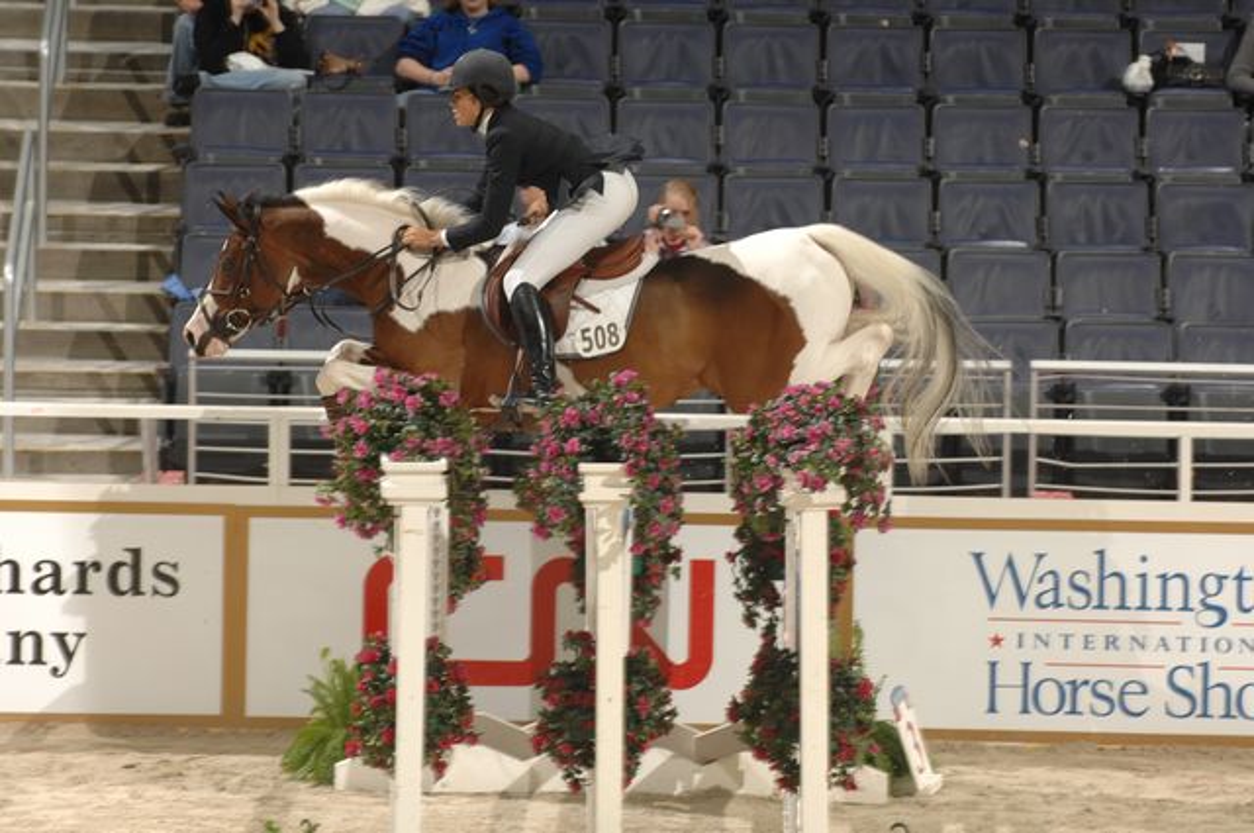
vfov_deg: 5.1
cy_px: 416
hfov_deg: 7.6
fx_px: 9393
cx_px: 627
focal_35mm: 270
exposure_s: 1/250
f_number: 4.5
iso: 320
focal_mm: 180
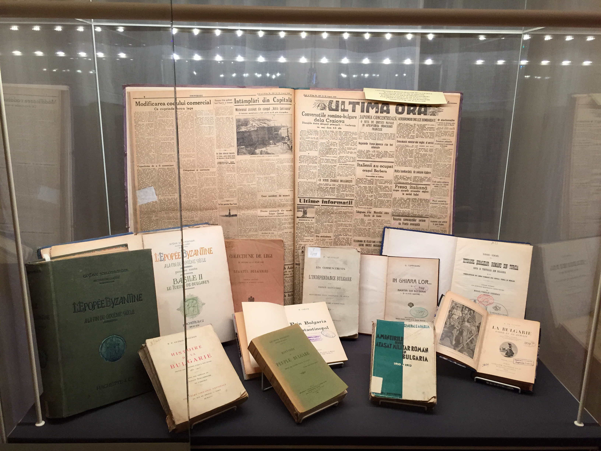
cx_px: 300
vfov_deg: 48.2
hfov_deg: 61.7
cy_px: 226
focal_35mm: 29
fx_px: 503
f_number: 2.2
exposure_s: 1/30
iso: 50
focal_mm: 4.15
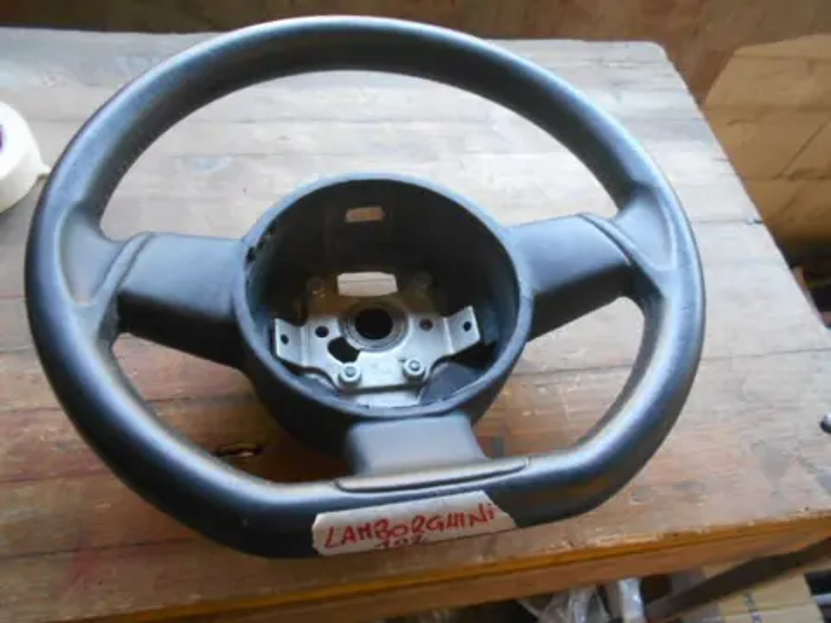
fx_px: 624
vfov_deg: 53.1
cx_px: 416
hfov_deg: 67.3
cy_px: 312
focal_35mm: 26
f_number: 3.2
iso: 320
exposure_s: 1/30
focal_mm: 4.6
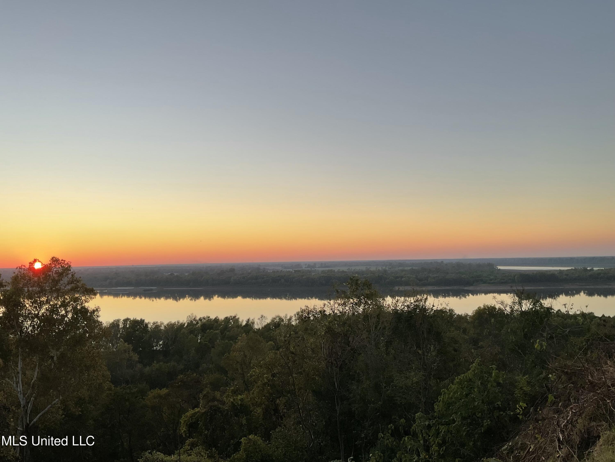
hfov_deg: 61.7
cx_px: 308
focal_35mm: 29
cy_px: 231
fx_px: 515
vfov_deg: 48.2
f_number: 1.8
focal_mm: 3
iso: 16
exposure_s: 1/367
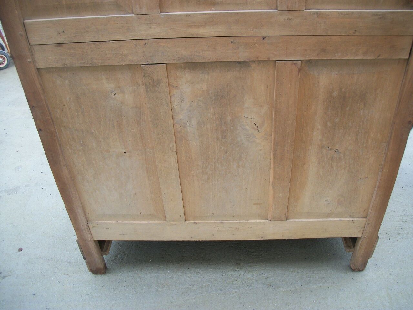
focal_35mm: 32
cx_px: 206
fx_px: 382
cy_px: 155
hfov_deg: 56.8
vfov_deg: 44.2
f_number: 2.9
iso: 80
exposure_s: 1/100
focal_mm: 5.7
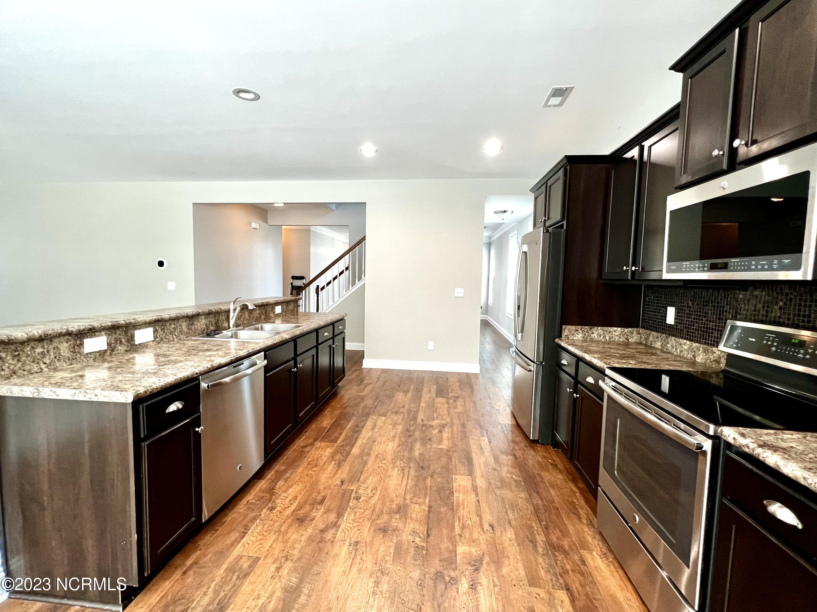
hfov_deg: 106.2
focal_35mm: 13
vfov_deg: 89.9
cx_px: 408
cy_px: 306
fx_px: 307
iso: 250
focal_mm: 1.57
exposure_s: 1/120
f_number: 1.8
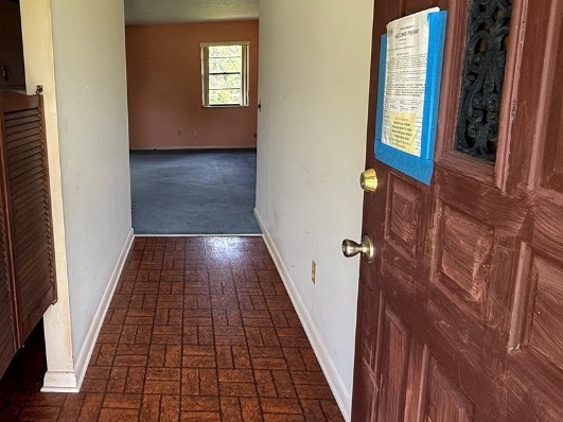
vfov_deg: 50.7
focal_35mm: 27
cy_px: 153
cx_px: 158
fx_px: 439
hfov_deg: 62.5
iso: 100
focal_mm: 2.22
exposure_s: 1/99
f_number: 2.2
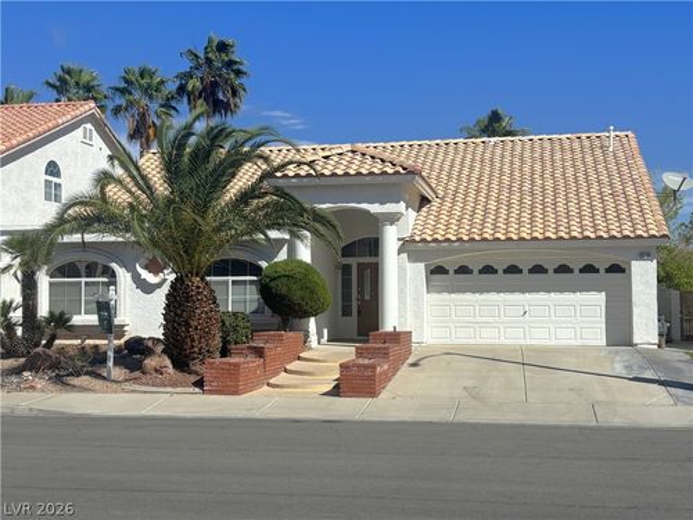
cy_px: 260
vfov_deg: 29.7
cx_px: 346
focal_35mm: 49
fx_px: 981
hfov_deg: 38.9
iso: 50
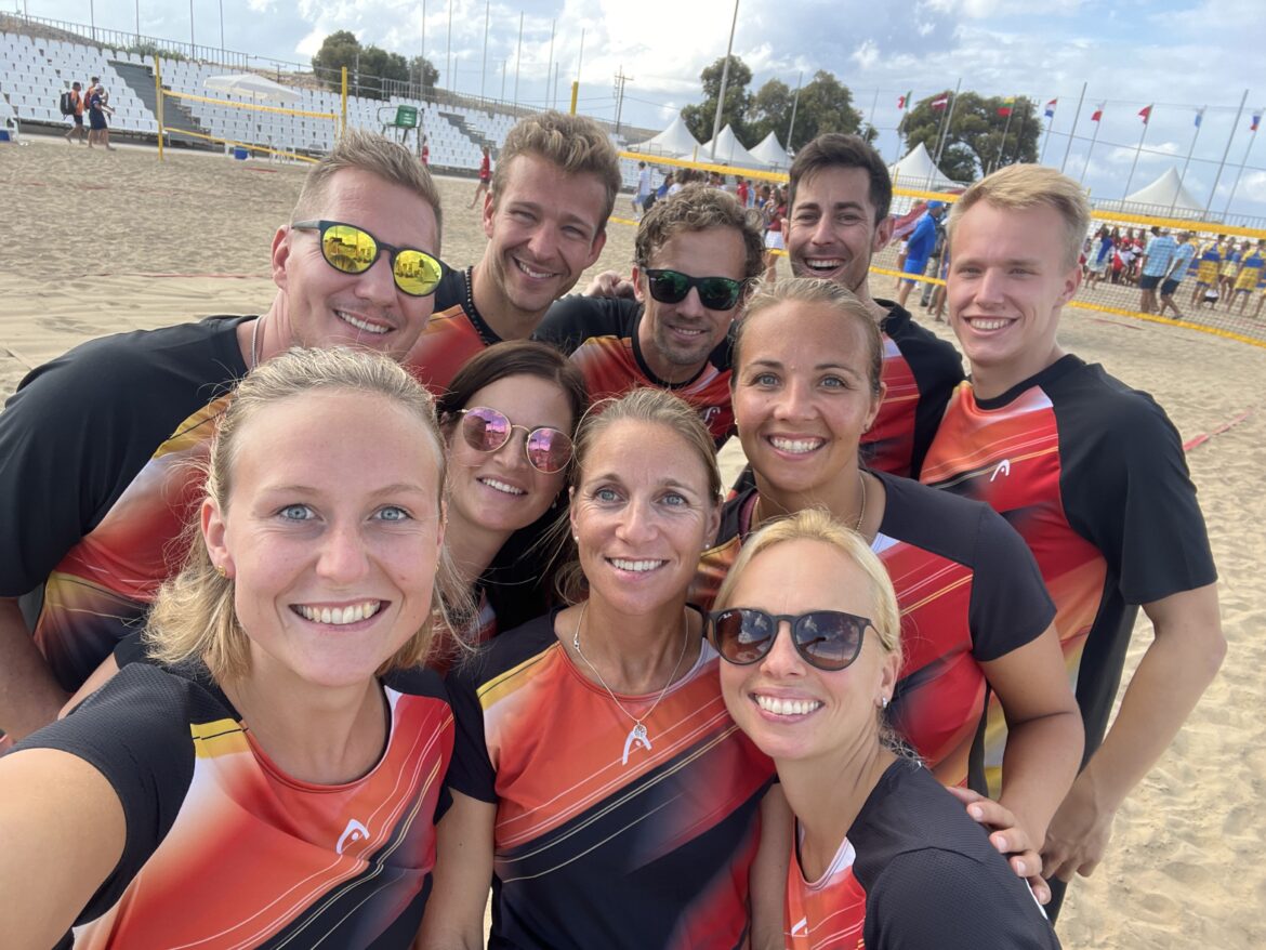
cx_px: 633
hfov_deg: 73.9
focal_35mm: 23
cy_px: 475
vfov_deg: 58.9
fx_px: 841
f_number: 2.2
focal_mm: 2.71
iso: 32
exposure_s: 1/200
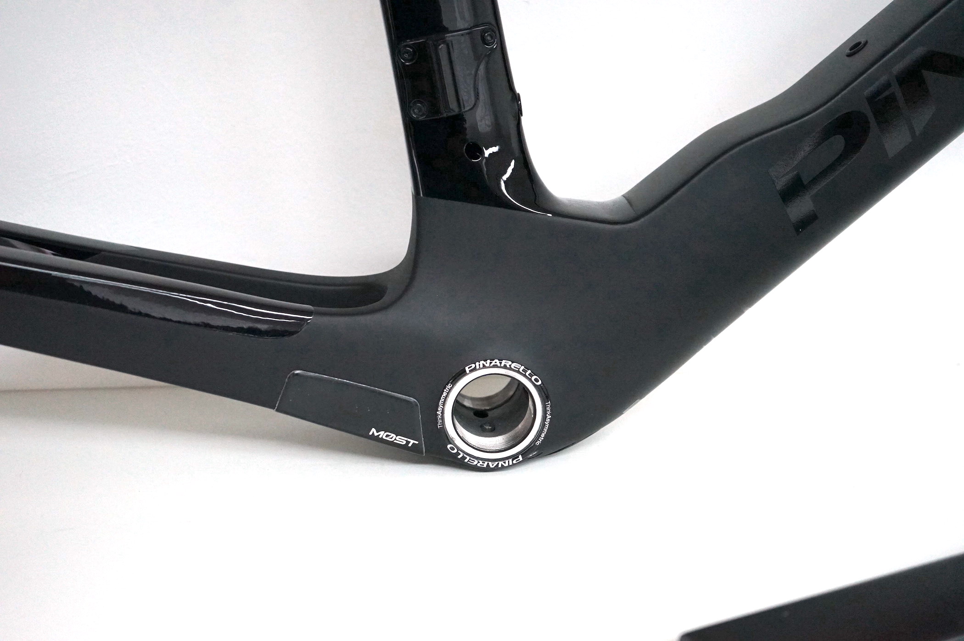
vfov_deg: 28.0
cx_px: 482
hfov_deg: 41.1
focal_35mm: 48
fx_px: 1284
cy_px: 320
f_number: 4.5
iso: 3200
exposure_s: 1/160
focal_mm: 48
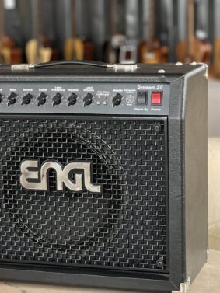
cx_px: 72
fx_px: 923
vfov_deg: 18.0
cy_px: 169
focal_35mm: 109
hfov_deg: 13.6
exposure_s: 1/82
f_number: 2.8
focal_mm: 9
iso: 250
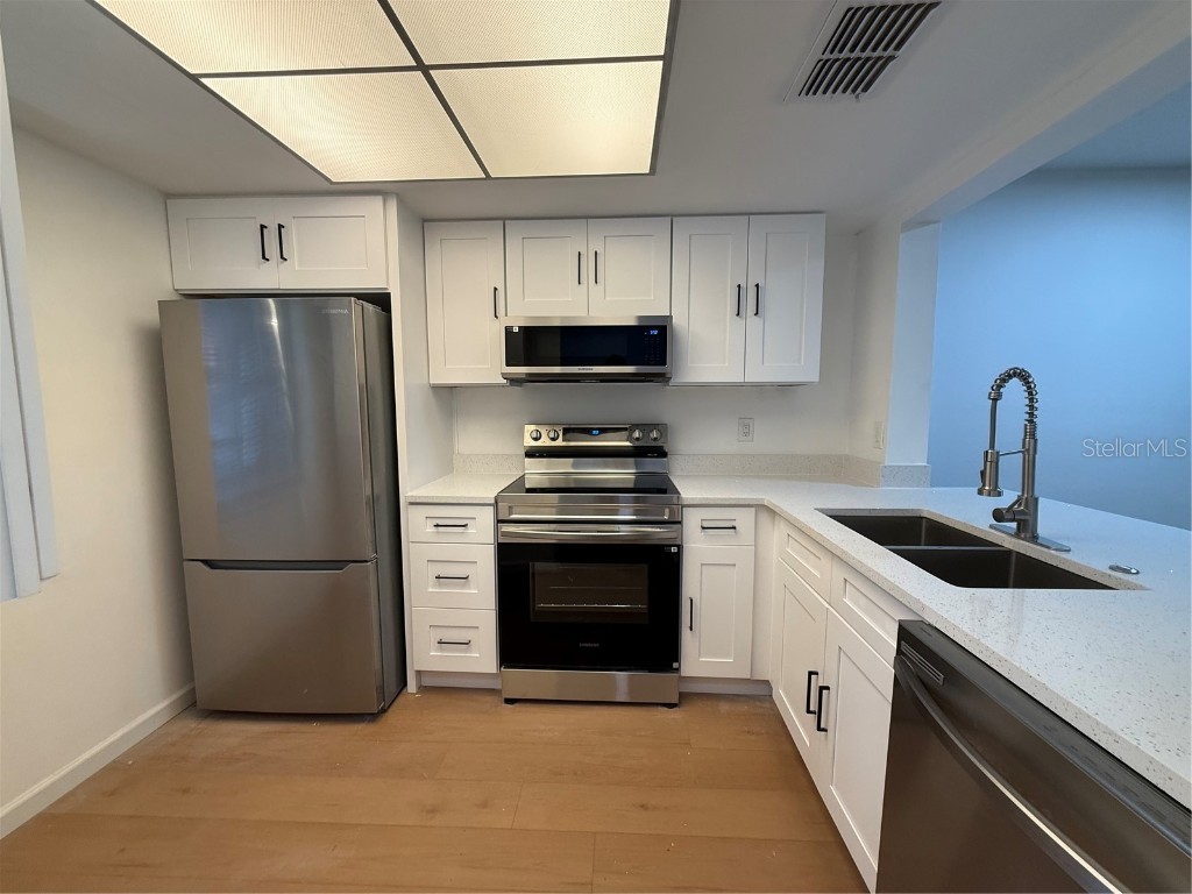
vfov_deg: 85.7
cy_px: 447
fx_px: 482
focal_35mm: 14
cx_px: 596
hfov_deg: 102.1
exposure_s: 1/120
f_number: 2.2
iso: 160
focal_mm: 2.22
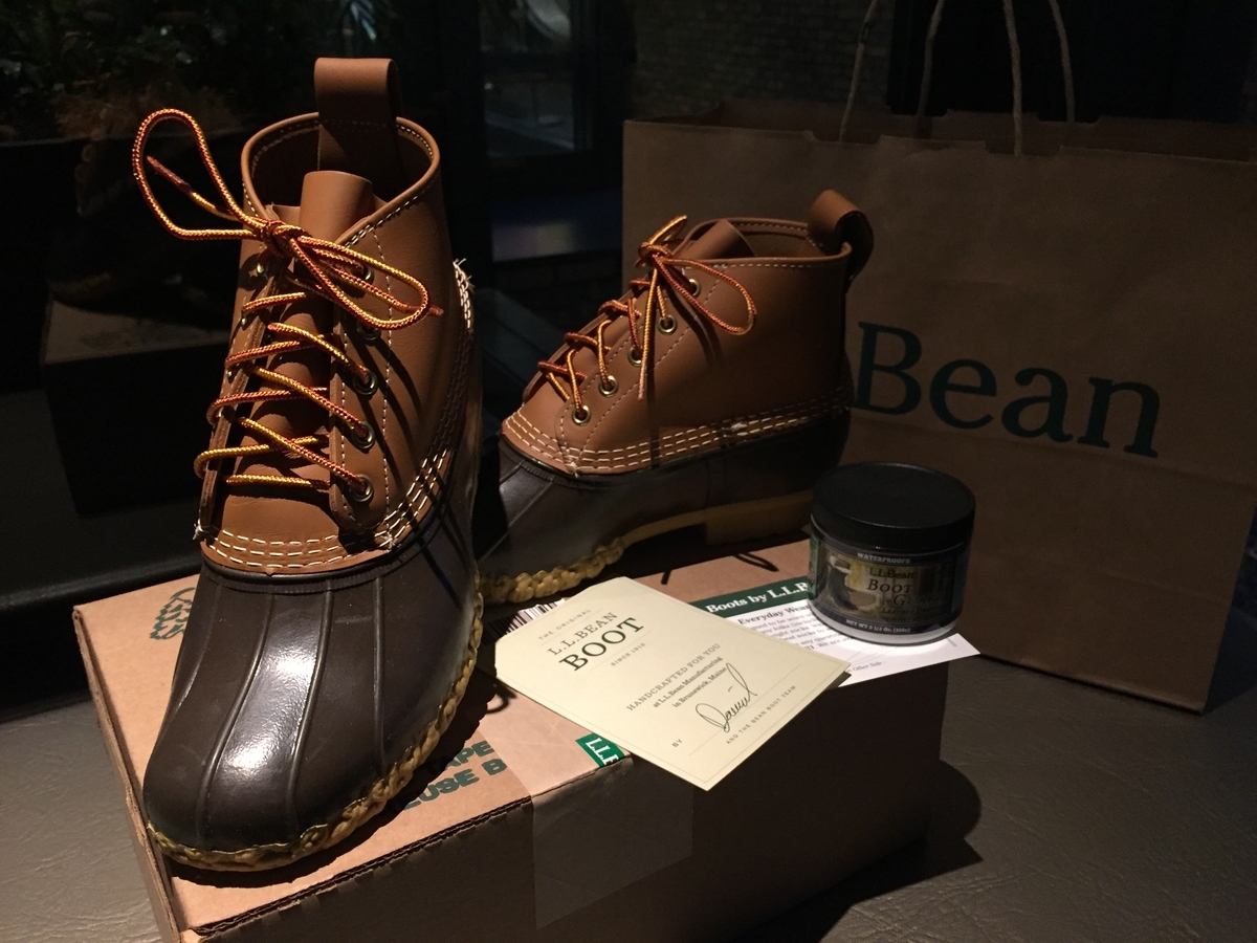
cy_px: 472
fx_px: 1053
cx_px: 628
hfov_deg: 61.7
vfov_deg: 48.2
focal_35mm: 29
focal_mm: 4.15
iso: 160
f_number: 2.2
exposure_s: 1/30
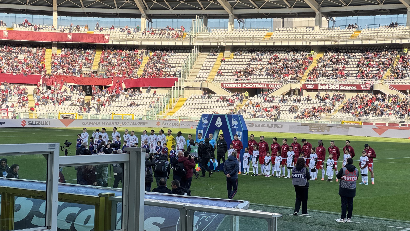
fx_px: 913
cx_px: 205
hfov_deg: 25.3
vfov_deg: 14.4
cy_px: 112
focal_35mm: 84
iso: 25
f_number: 2.8
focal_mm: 9
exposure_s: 1/167
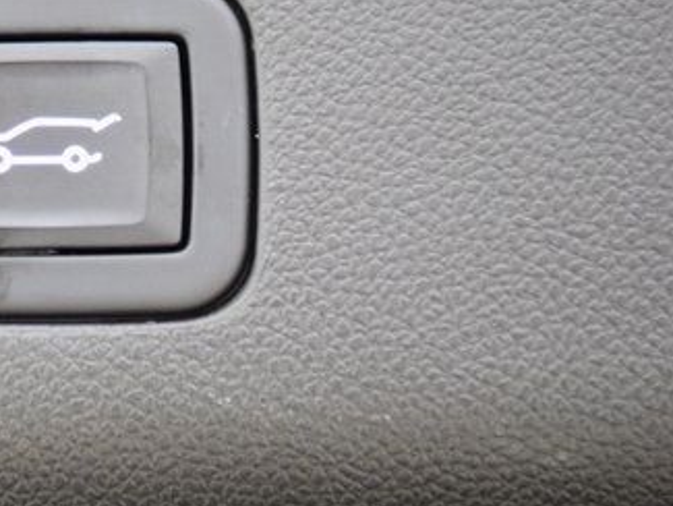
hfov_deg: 9.9
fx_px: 3870
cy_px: 134
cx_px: 46
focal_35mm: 199
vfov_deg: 7.5
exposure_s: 1/10
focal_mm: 70
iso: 1600
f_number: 2.8
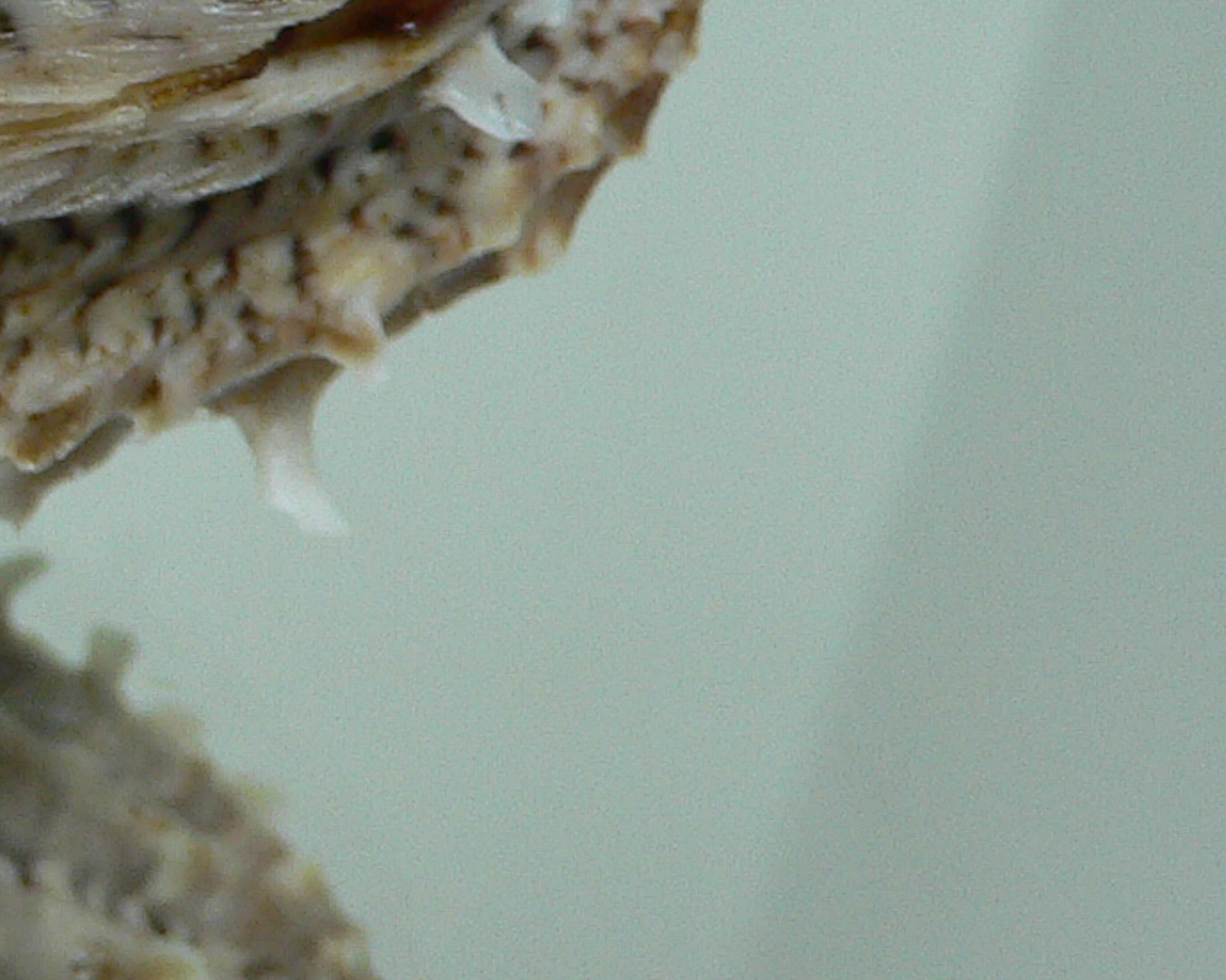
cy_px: 117
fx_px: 3628
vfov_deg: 15.2
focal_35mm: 100
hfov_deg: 17.5
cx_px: -532
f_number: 2.8
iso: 150
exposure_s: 1/60
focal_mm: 4.6
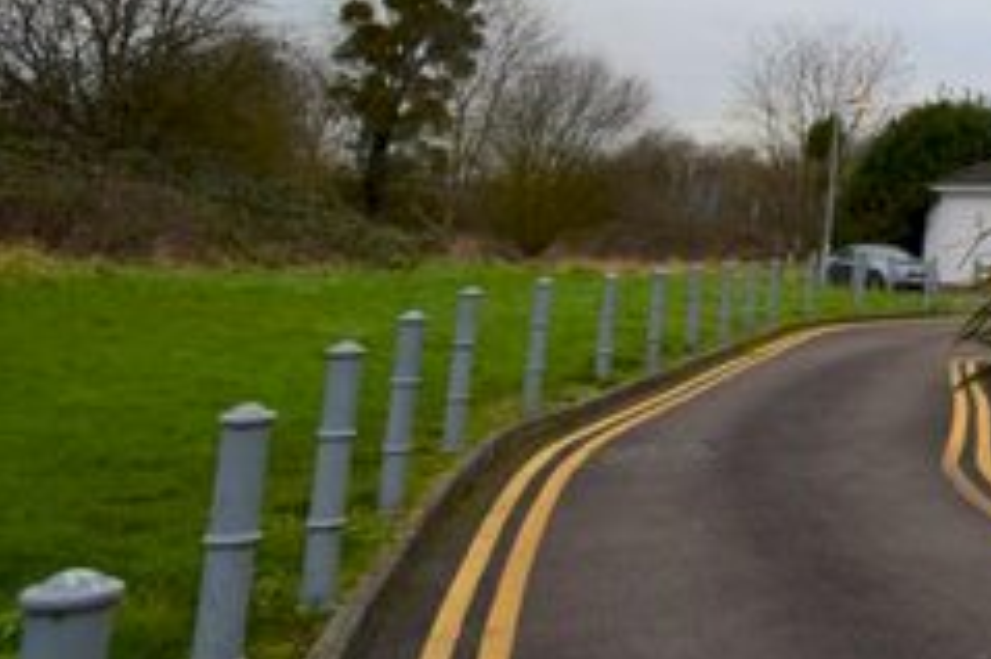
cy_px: 15
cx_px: 1244
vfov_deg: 28.7
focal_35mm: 44
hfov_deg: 34.0
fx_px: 1210
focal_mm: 10
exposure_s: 1/100
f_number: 5
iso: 100
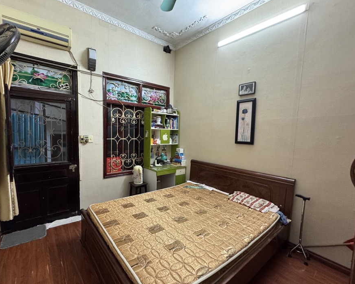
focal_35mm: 16
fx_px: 168
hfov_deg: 92.7
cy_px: 145
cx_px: 157
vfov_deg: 80.4
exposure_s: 1/50
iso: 500
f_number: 2.2
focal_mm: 2.22
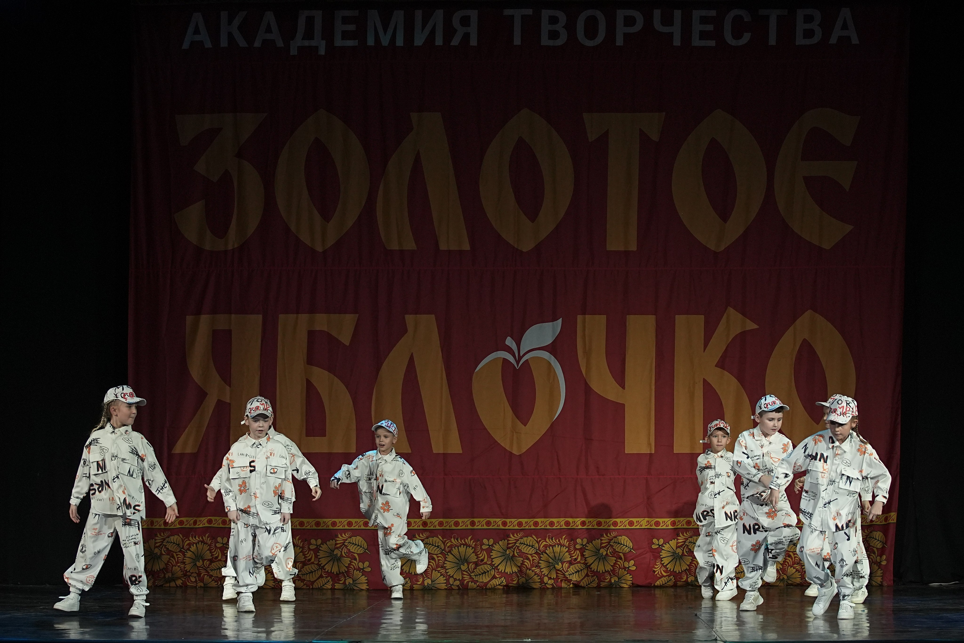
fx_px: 2812
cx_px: 482
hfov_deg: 19.5
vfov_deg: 13.0
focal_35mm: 105
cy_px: 322
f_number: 4
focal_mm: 70
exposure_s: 1/400
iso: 2000
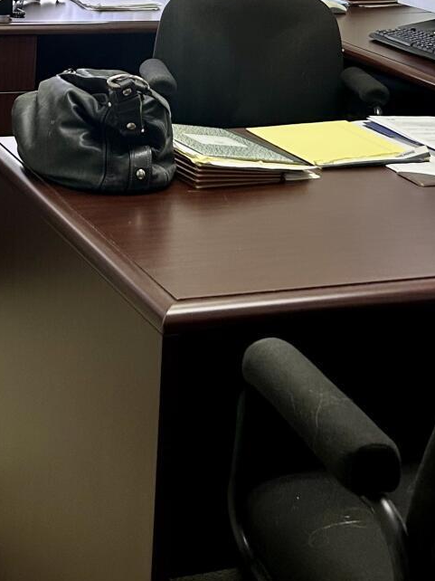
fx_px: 1358
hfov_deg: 18.1
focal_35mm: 81
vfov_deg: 23.1
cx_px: 104
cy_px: -14
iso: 125
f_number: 1.5
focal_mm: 5.7
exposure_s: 1/120
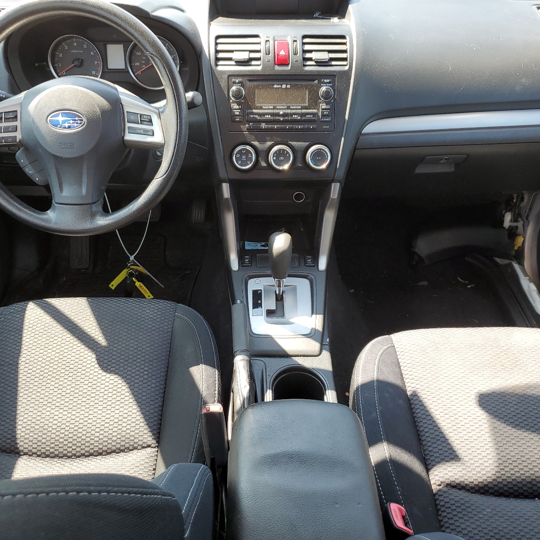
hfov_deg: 52.5
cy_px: 272
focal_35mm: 31
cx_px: 254
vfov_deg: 52.5
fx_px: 547
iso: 50
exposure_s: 1/164
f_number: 1.5
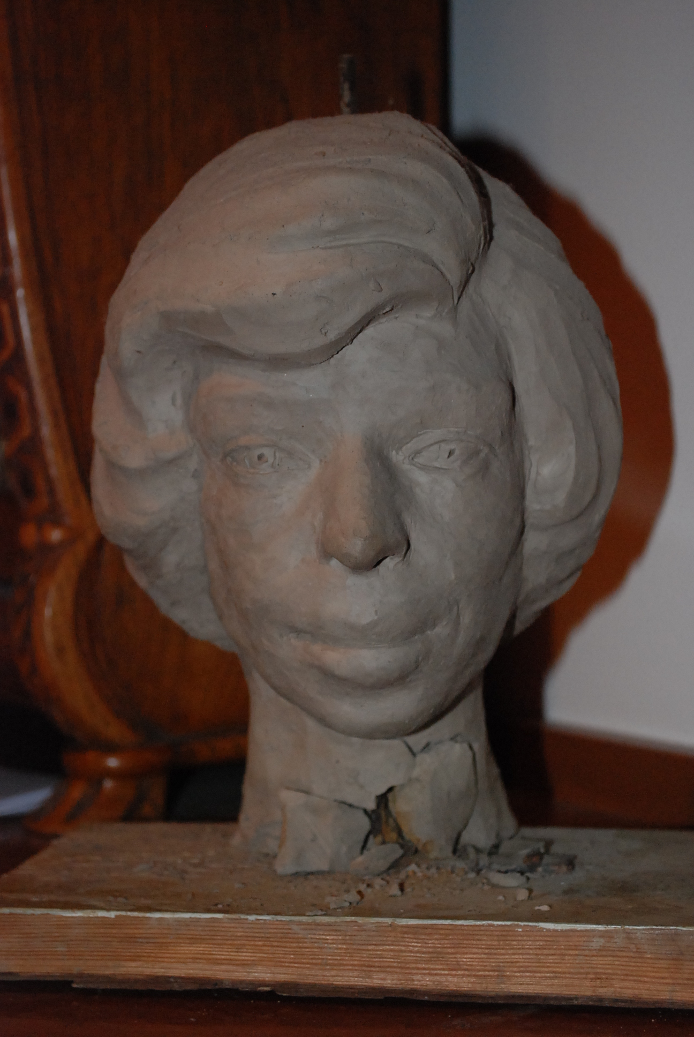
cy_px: 518
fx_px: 1946
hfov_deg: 20.2
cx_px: 347
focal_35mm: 68
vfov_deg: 29.8
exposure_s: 1/60
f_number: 5.3
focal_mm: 45
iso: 1250
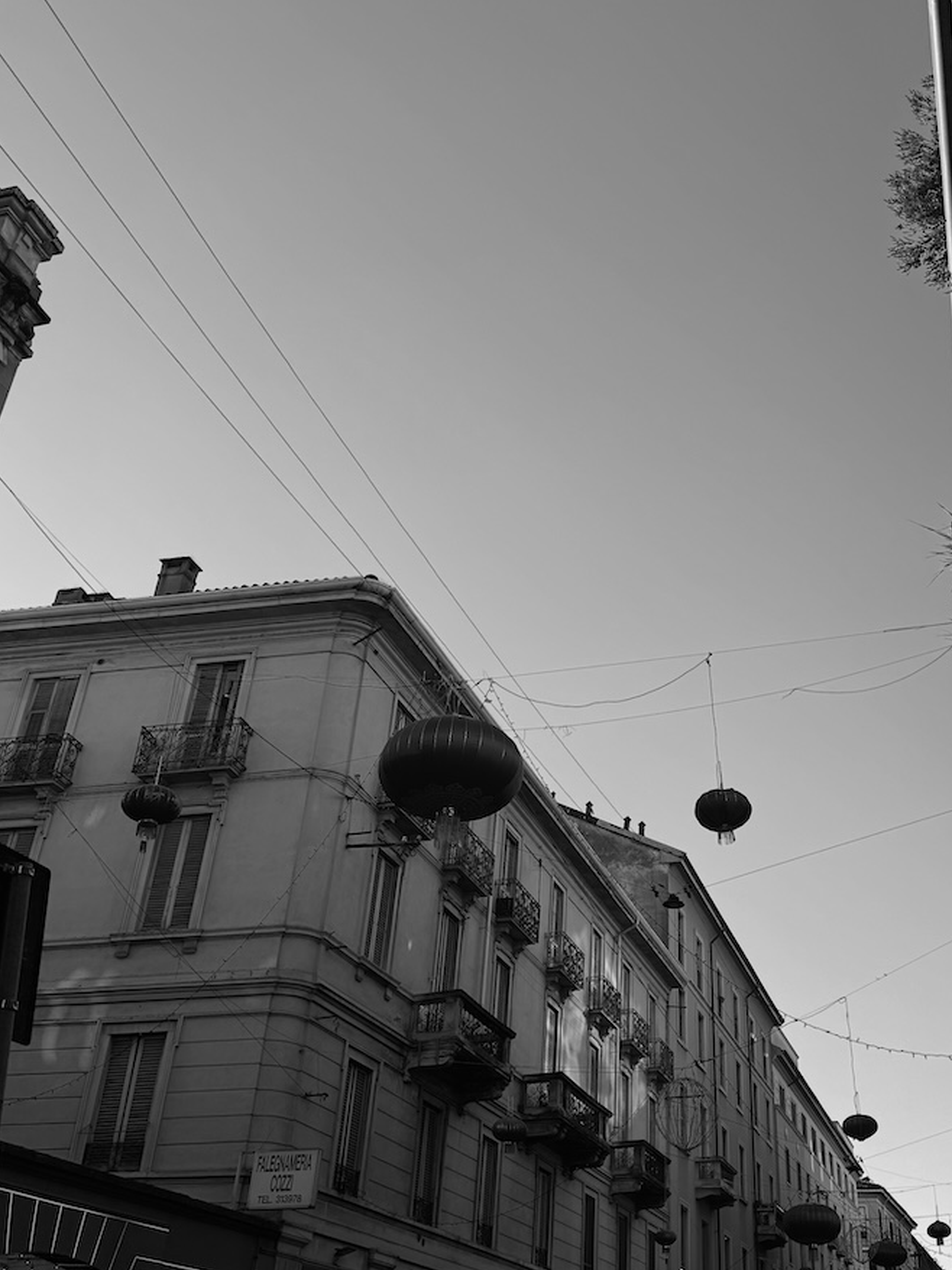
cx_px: 632
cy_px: 610
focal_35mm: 35
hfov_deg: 40.2
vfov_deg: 52.6
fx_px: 1284
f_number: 1.78
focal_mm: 6.76
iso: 80
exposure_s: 1/3802
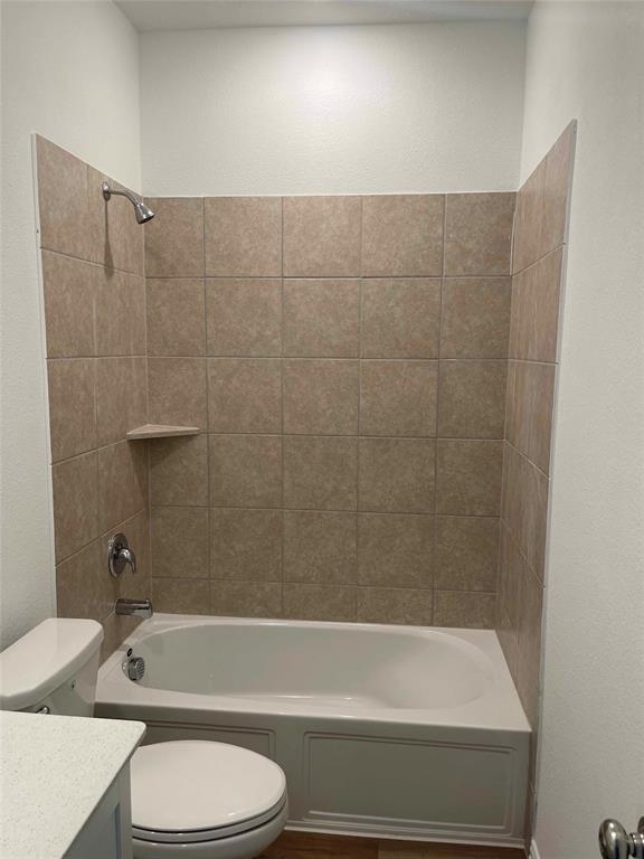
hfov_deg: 53.1
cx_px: 322
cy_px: 430
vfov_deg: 67.3
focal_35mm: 26
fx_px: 645
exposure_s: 1/120
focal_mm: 5.1
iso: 100
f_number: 1.6
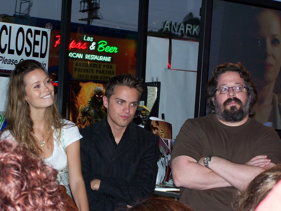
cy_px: 106
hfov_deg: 20.9
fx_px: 763
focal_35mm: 94
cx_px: 140
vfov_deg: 15.7
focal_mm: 15.6
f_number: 3.2
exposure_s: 1/90
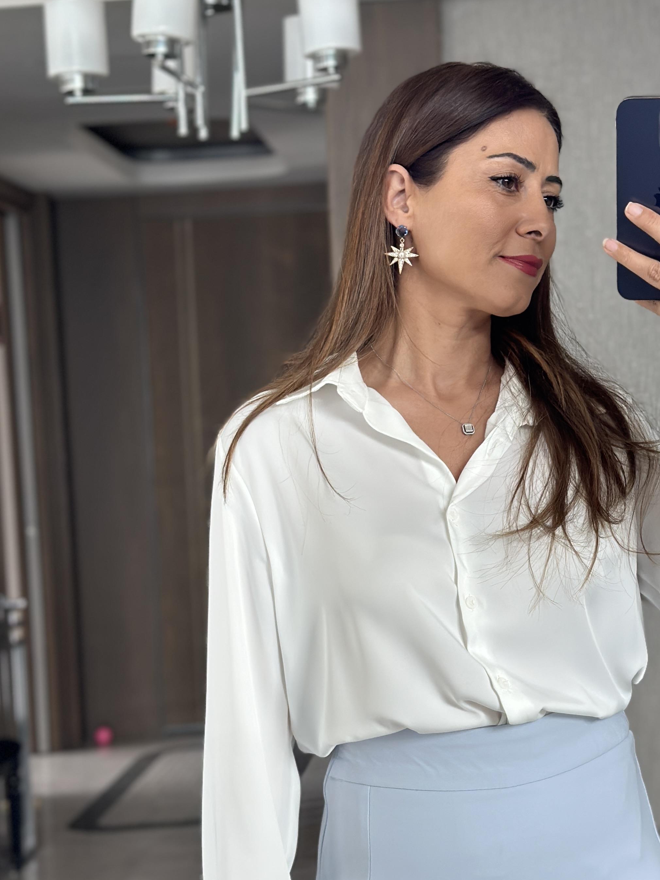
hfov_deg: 20.3
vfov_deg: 26.8
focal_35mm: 72
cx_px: 468
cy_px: 600
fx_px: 1830
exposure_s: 1/172
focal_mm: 6.86
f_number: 1.78
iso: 100
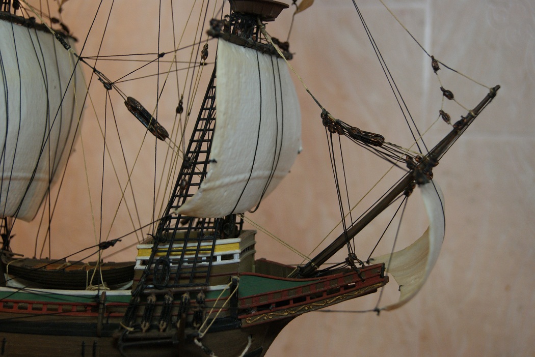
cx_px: 268
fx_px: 1004
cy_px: 178
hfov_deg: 29.8
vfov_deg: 20.2
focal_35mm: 68
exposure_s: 1/80
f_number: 5.6
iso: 400
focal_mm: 45
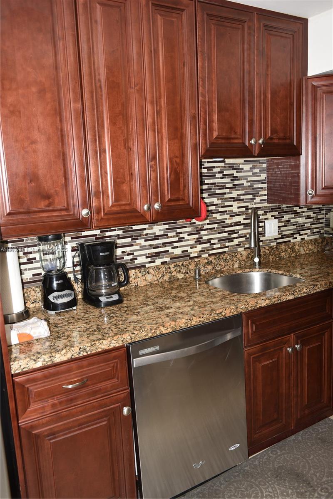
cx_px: 166
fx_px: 430
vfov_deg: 60.3
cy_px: 250
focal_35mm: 31
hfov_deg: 42.3
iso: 200
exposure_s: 1/60
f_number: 3.5
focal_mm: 31
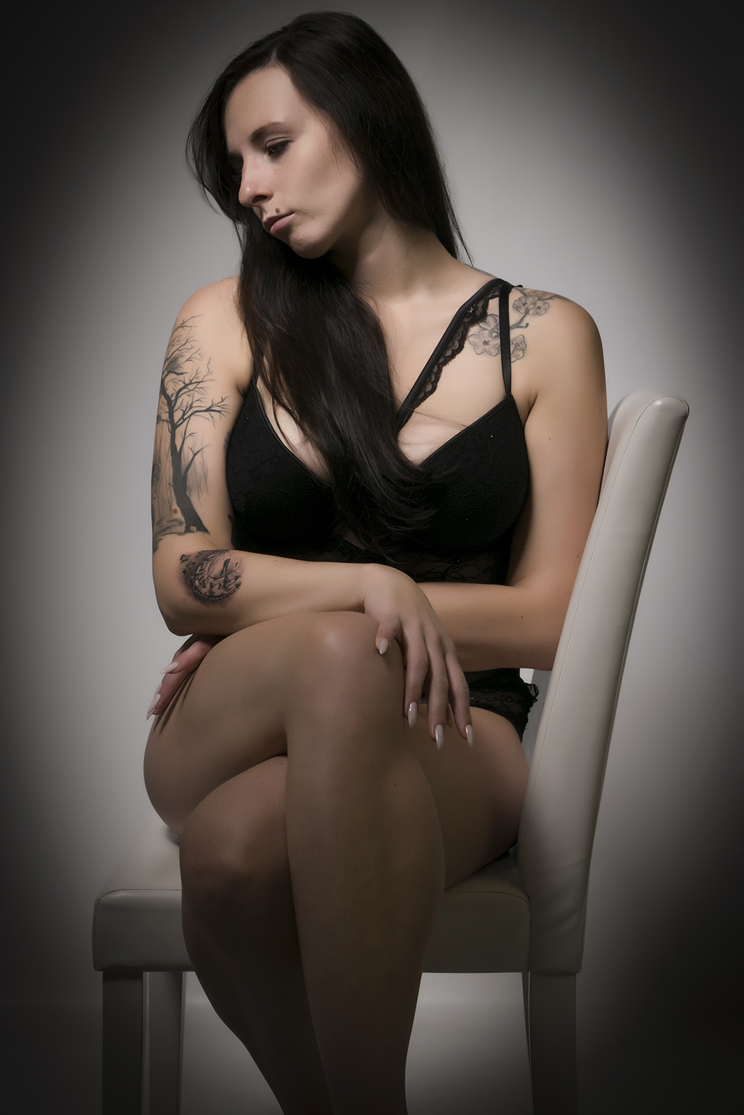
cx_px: 372
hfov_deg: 16.6
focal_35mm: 82
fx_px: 2557
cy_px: 558
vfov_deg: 24.6
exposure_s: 1/100
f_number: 14
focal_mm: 55
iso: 100
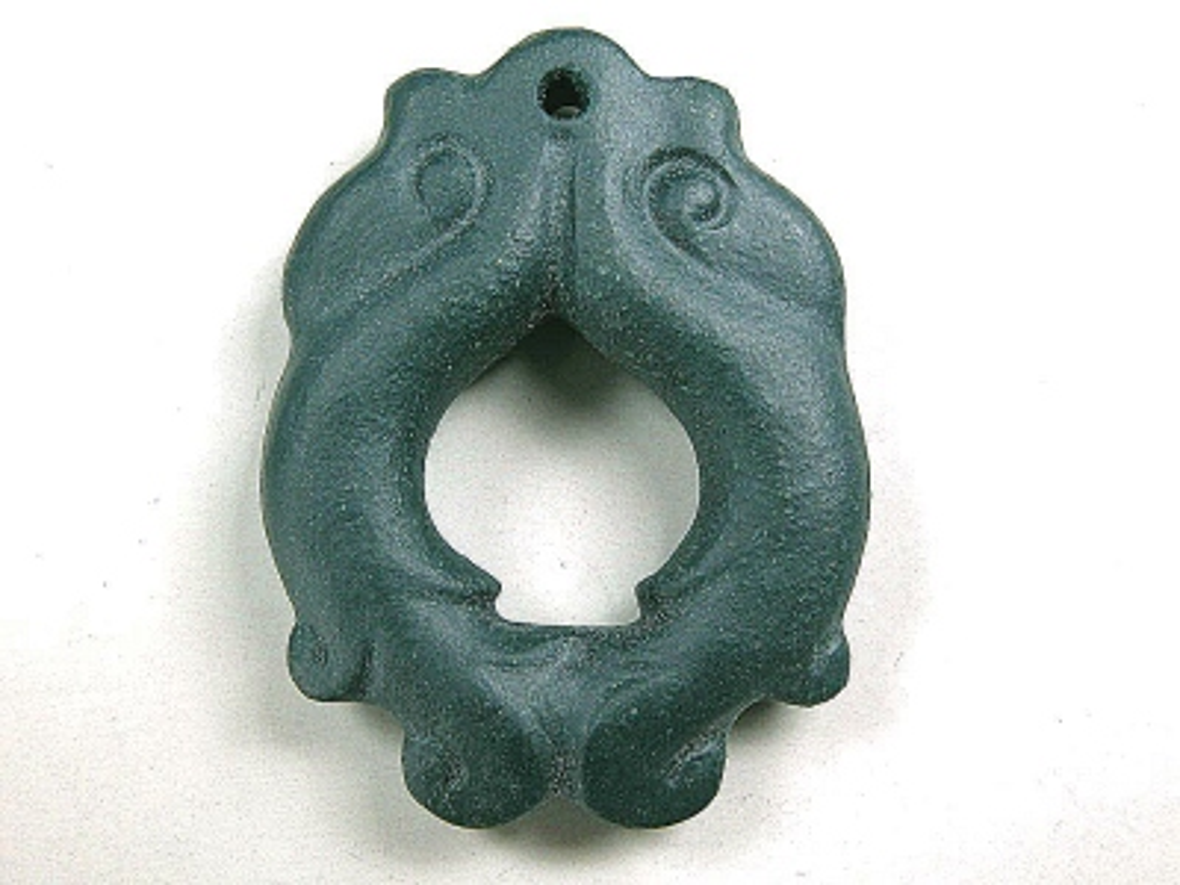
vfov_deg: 27.5
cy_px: 442
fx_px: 1807
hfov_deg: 36.2
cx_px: 590
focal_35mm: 53
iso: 100
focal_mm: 13.7
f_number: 7.7
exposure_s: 1/13.2
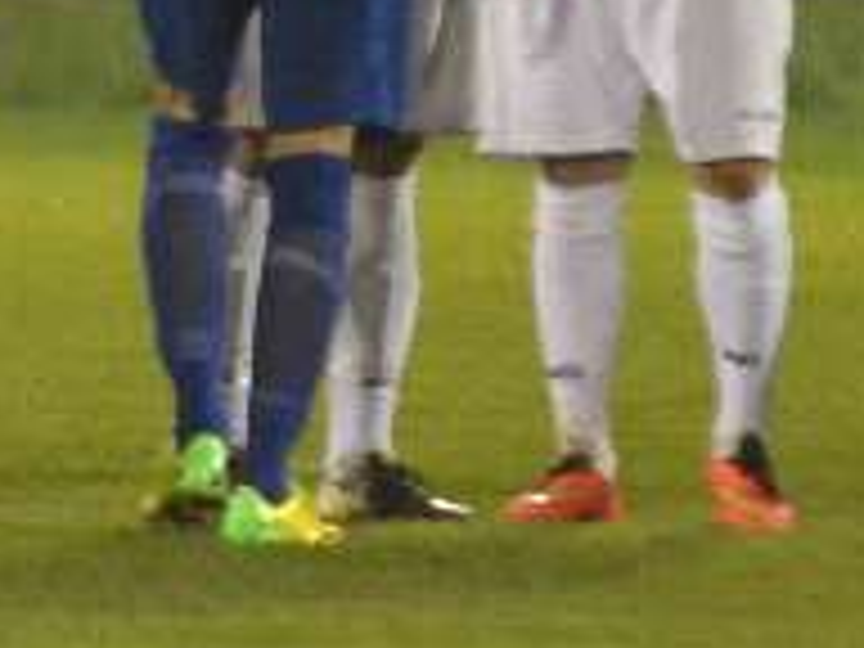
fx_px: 47922
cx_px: -477
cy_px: -511
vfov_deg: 0.8
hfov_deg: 1.0
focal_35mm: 1920
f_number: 2.8
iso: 3200
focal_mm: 200
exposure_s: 1/320
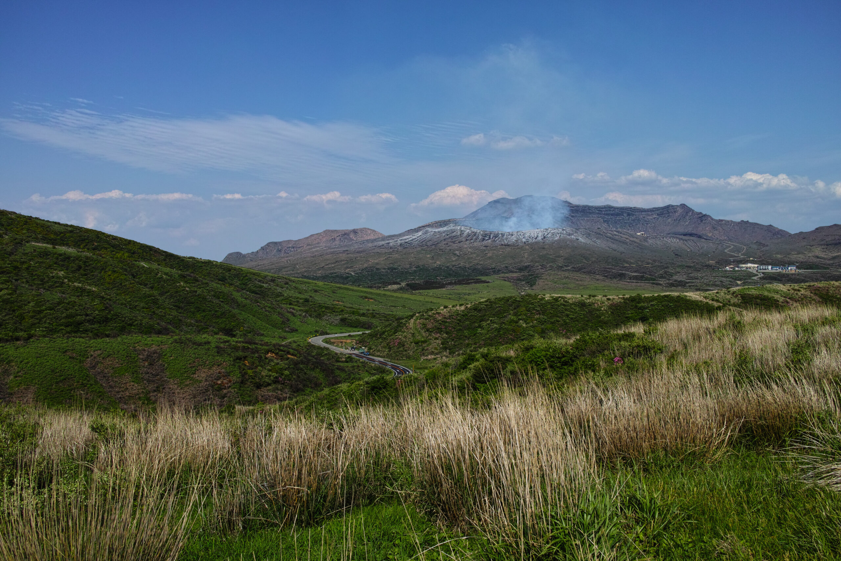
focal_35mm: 28
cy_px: 280
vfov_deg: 46.4
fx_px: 654
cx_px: 420
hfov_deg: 65.5
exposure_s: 1/320
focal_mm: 19
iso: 100
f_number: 9
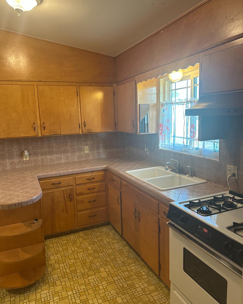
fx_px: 234
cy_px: 152
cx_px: 121
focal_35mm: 26
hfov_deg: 54.9
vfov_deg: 66.0
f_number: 1.78
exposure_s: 1/120
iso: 200
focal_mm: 6.86
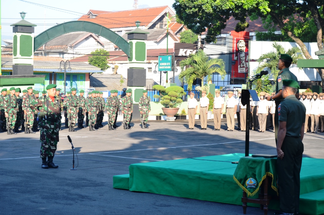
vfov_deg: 18.1
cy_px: 108
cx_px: 162
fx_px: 674
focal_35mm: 75
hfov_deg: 27.0
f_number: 7.1
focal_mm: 50
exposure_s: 1/60
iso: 100
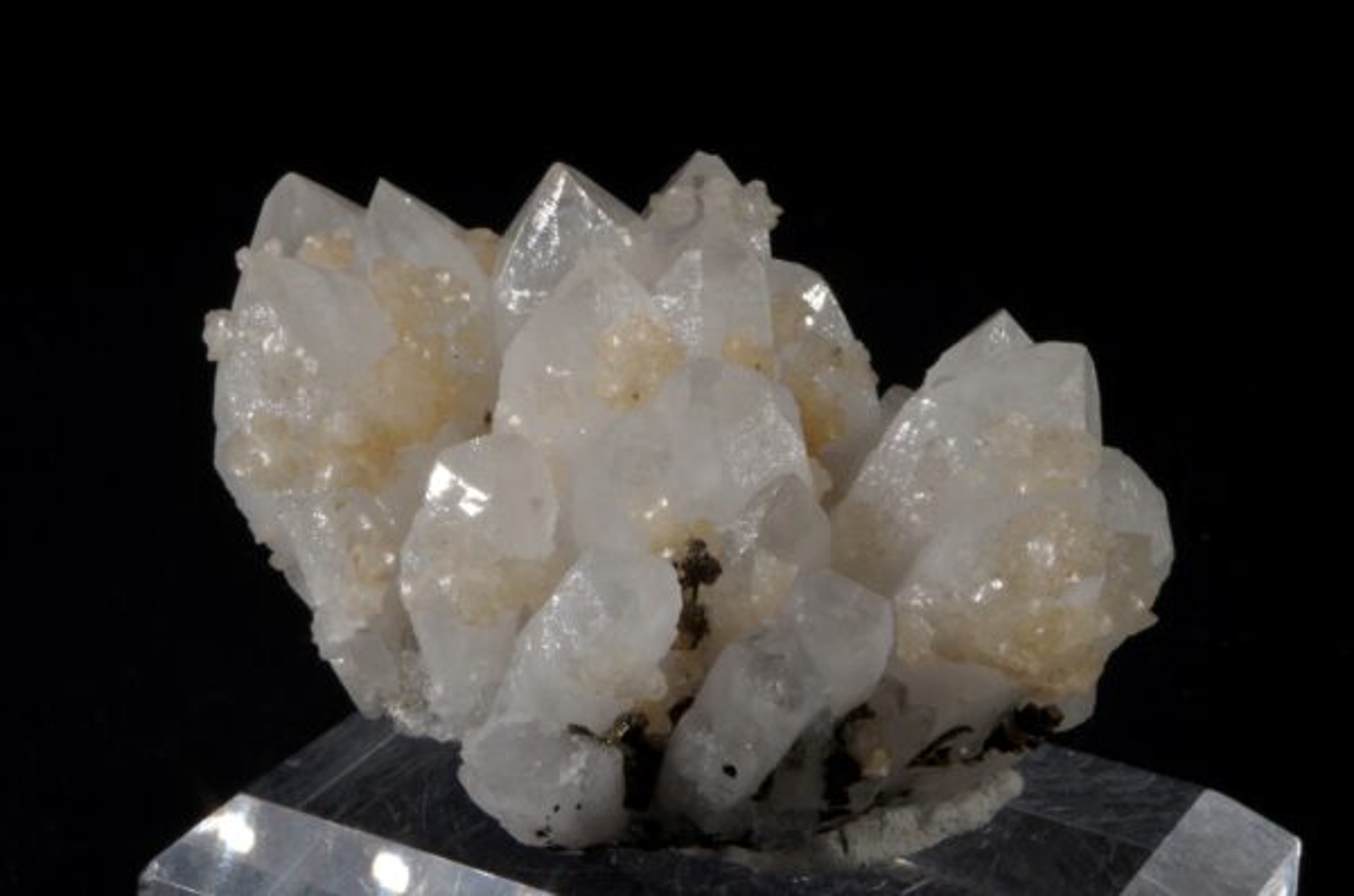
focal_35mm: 72
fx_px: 2702
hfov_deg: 28.1
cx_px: 677
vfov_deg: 18.8
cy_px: 448
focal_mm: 47.5
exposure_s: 1/2.5
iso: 100
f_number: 5.6
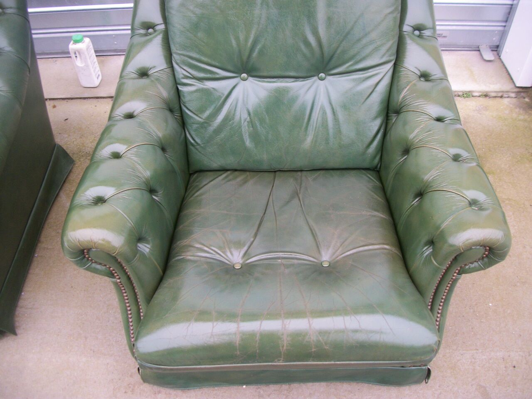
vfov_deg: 44.2
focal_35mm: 32
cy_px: 200
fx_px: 492
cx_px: 266
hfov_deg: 56.8
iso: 80
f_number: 2.9
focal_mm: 5.7
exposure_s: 1/80
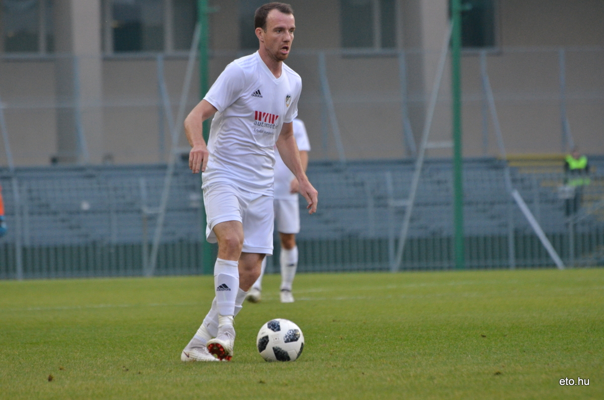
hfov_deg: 5.1
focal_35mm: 405
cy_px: 200
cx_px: 302
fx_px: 6781
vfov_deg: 3.4
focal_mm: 270
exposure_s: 1/640
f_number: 5.6
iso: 1600
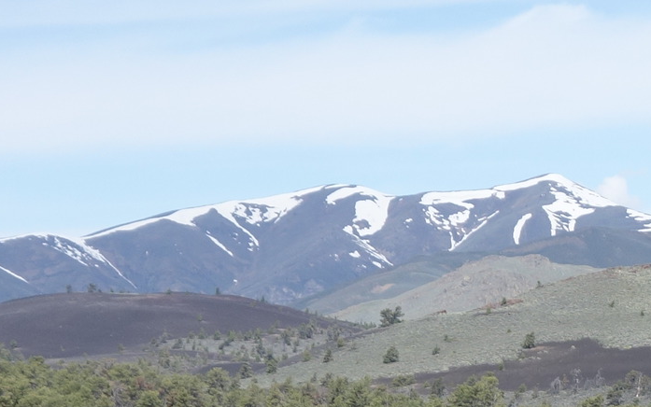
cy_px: 844
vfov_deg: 7.2
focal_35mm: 176
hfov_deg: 11.4
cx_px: 955
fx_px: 3123
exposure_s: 1/400
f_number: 5.6
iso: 125
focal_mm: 16.2
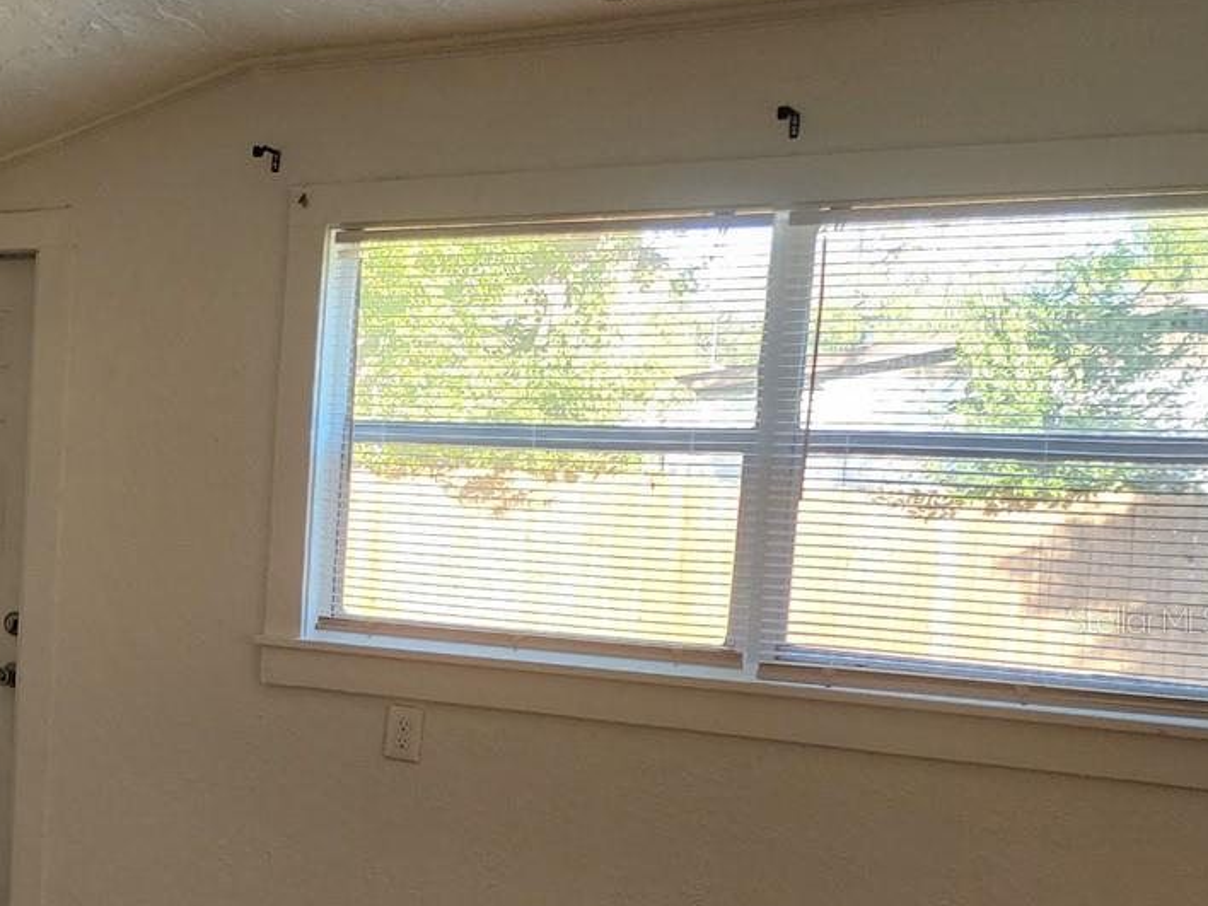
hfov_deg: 32.2
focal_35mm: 52
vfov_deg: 27.8
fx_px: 1815
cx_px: -136
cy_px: 619
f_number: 1.8
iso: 320
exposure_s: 1/120
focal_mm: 6.4
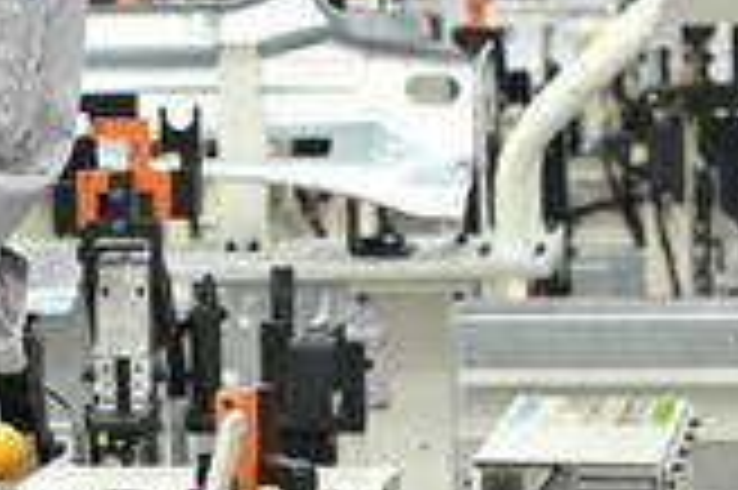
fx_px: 5734
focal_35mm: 280
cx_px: -198
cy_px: -191
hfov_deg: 7.3
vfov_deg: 4.9
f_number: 5.6
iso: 1600
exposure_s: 1/100
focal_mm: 56
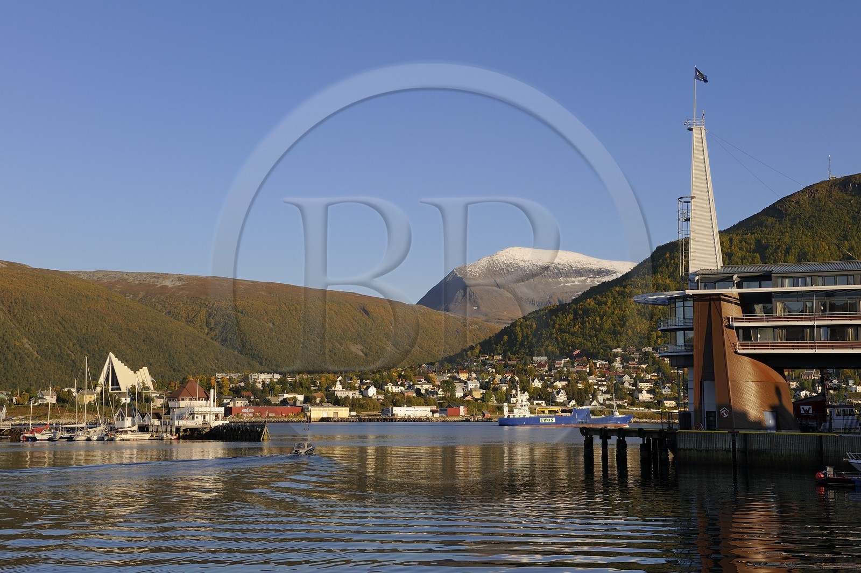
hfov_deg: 39.6
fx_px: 1195
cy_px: 286
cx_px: 430
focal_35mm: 50
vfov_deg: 26.9
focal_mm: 50
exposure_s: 1/160
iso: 200
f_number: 13
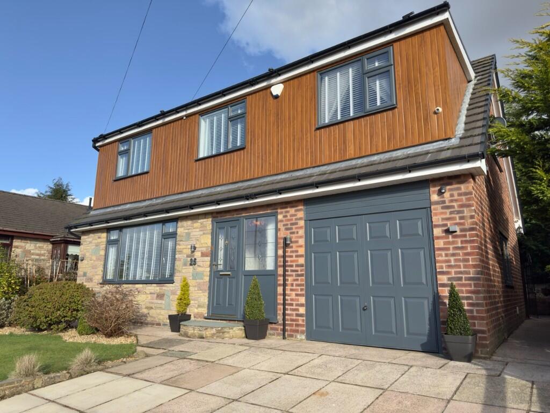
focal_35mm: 24
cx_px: 275
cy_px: 206
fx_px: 381
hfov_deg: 71.6
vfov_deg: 56.8
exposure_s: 1/2577
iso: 100
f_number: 1.78
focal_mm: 6.76
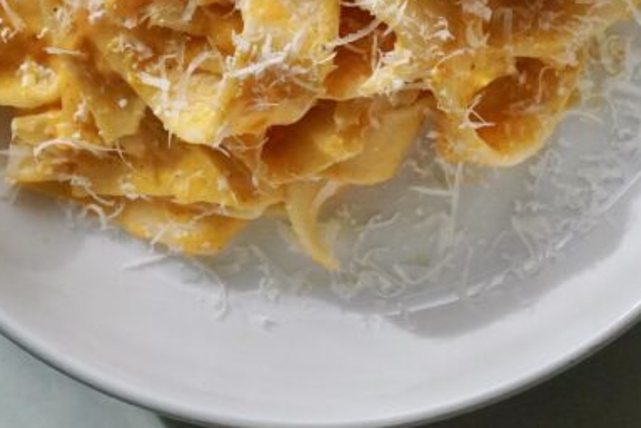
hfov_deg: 14.9
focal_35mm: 136
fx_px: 2421
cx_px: 579
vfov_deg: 10.0
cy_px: -41
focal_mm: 34
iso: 2500
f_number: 7.1
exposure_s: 1/4000
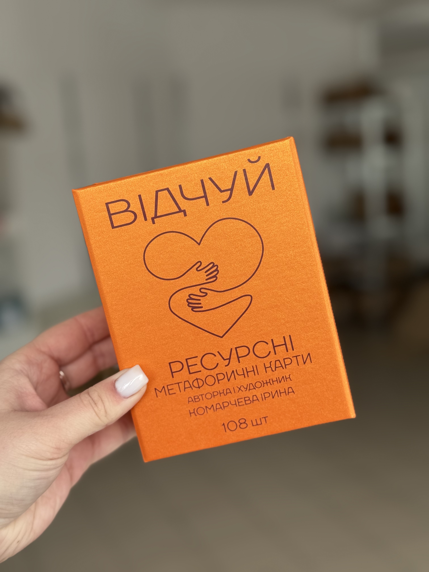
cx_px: 214
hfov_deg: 30.3
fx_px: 793
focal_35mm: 48
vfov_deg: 39.7
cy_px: 286
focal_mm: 6.76
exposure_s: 1/246
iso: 80
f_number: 1.78
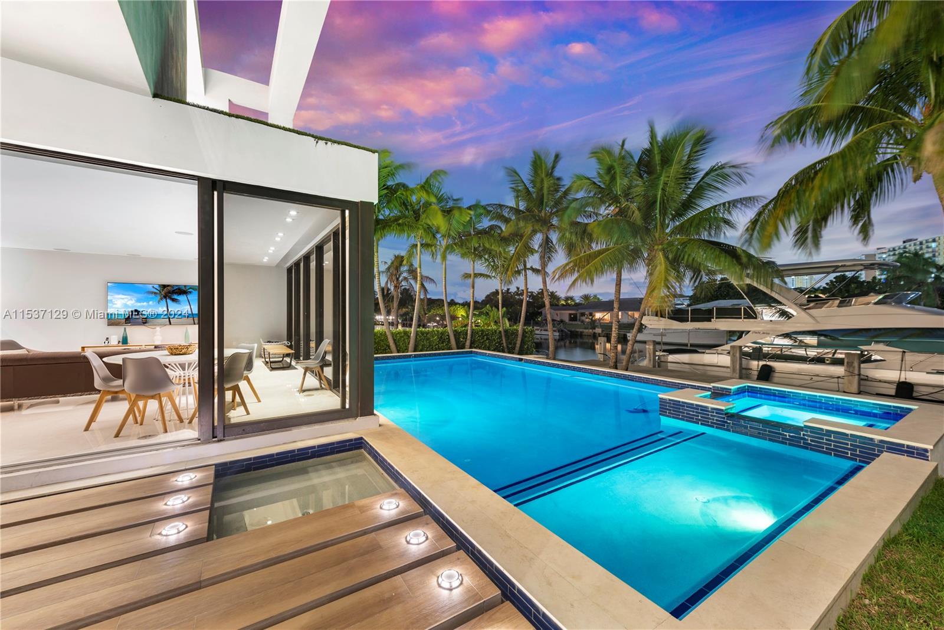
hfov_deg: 104.2
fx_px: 367
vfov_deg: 81.2
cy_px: 315
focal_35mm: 14
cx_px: 472
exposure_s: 30
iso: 100
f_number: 7.1
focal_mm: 14
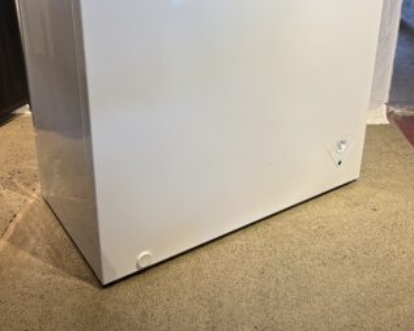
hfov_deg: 45.8
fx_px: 490
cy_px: 92
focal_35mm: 40
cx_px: 201
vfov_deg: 36.7
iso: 80
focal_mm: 5.96
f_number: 1.6
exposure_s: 1/120
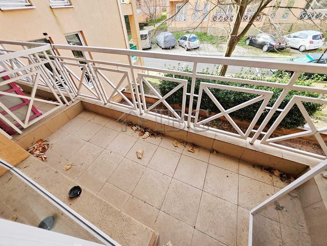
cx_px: 164
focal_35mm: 13
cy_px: 123
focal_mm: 1.7
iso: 32
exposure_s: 1/104
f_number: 2.2
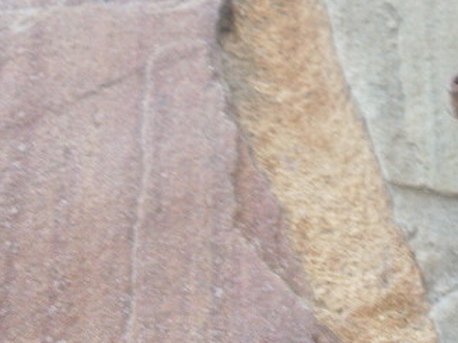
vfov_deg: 15.5
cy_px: -13
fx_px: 1230
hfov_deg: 20.0
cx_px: 529
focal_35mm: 93
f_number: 2.8
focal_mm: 6.3
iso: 100
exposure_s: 1/45
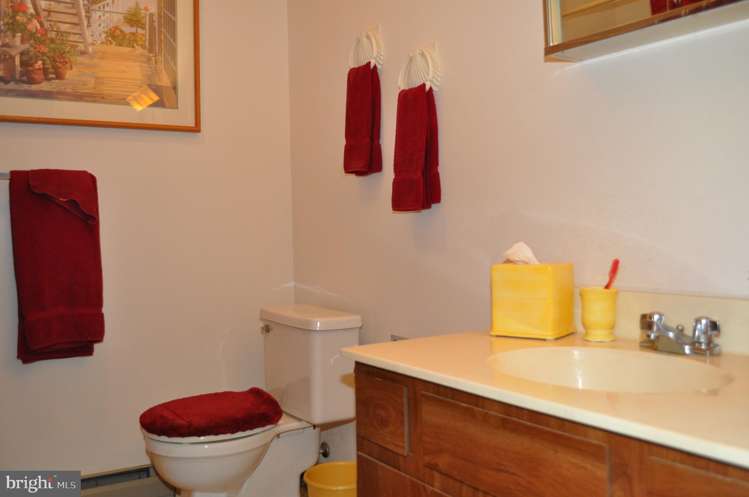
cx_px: 374
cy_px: 248
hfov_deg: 57.3
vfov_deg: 39.9
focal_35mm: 33
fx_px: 686
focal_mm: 22
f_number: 4
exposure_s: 1/60
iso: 800
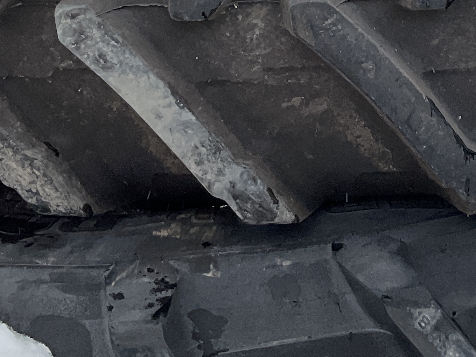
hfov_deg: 22.3
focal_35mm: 86
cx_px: 404
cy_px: -170
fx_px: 1183
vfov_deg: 15.8
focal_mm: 3
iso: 16
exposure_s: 1/1377
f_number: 1.8
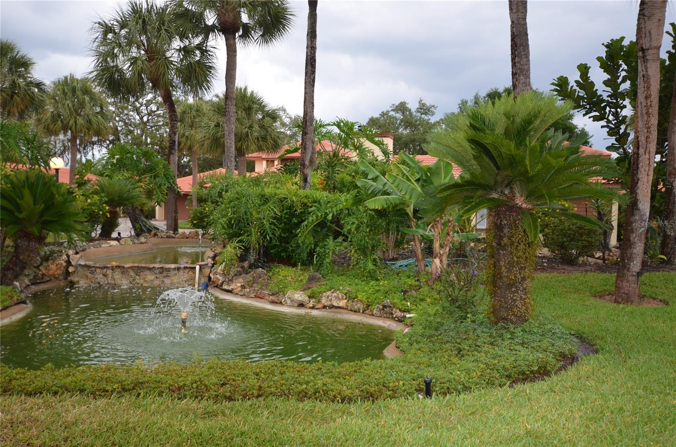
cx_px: 338
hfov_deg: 62.0
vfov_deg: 43.4
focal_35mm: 30
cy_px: 224
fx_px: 562
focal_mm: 20
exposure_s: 1/125
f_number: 4.5
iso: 280
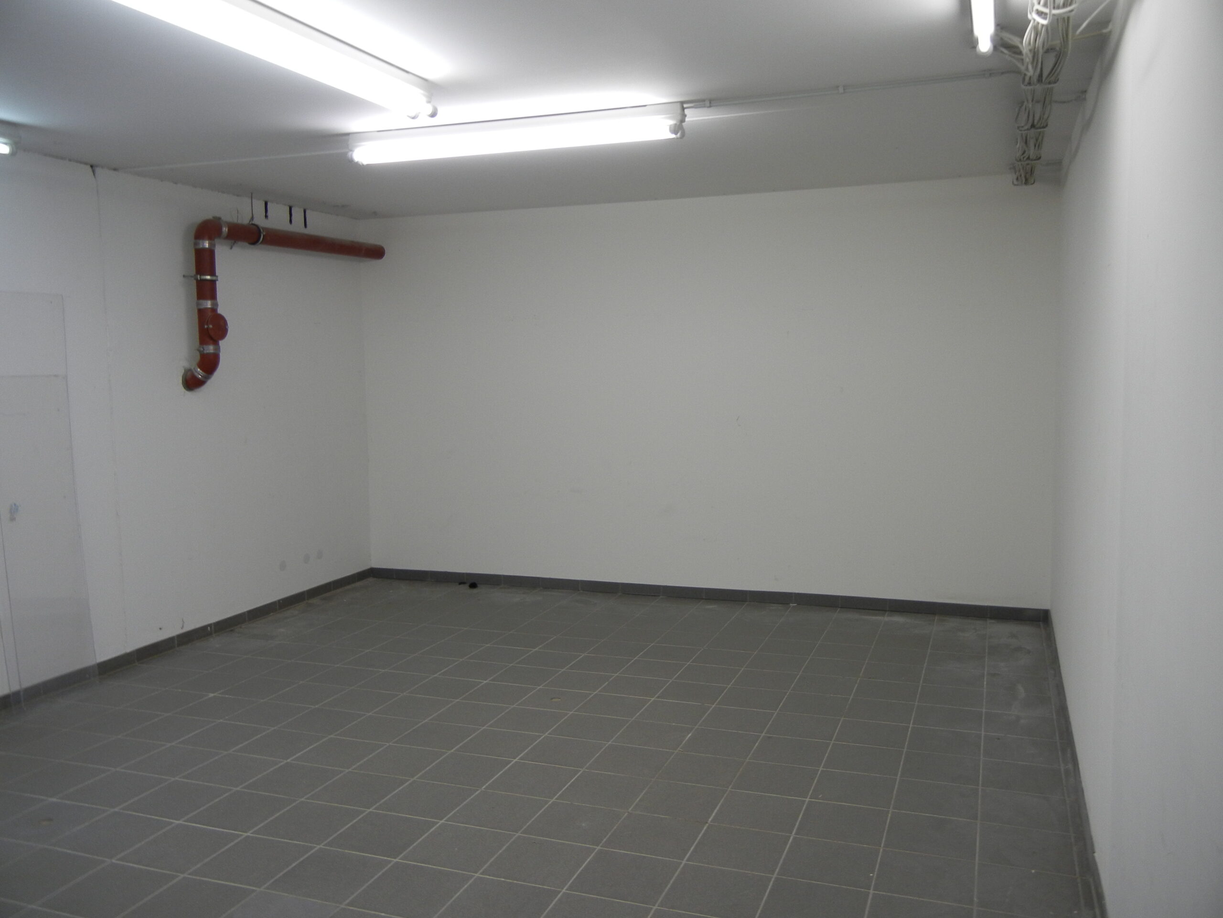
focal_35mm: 30
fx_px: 1060
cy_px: 459
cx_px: 612
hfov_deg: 60.0
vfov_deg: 46.8
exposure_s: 1/58
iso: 160
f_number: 3.5
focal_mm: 5.4
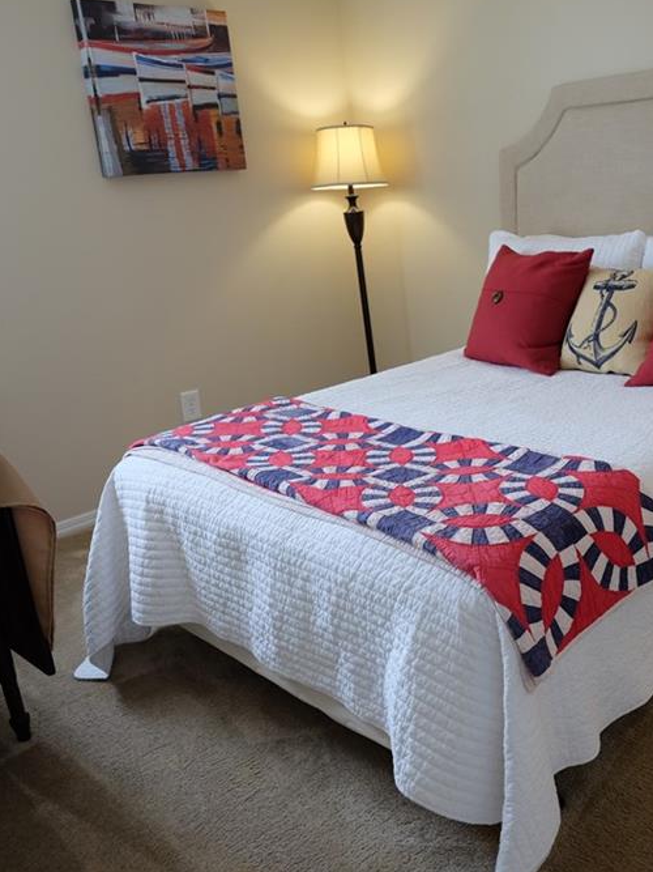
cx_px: 457
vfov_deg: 58.4
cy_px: 430
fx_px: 780
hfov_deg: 44.5
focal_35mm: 31
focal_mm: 14
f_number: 2.8
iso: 400
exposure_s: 1/45
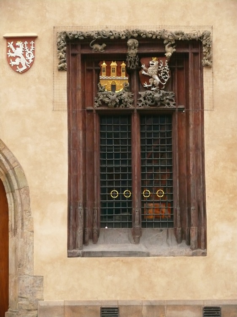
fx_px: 913
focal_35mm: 100
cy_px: 158
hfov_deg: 14.8
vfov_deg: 19.6
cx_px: 118
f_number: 3.2
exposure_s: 1/60
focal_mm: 21.2
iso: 400
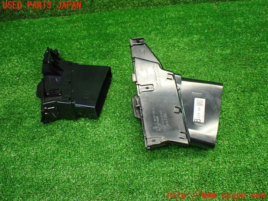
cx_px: 134
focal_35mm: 30
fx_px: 232
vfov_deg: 46.8
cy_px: 100
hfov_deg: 60.0
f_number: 2.3
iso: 640
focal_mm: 5.4
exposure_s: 1/125
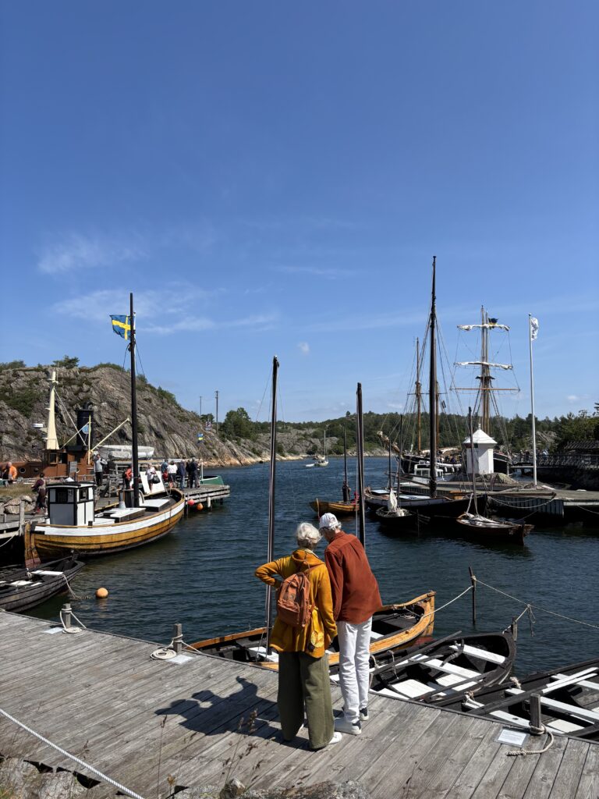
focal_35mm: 26
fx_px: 600
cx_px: 300
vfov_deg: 67.3
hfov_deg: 53.1
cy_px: 400
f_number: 1.6
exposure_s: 1/3413
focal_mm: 5.96
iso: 50
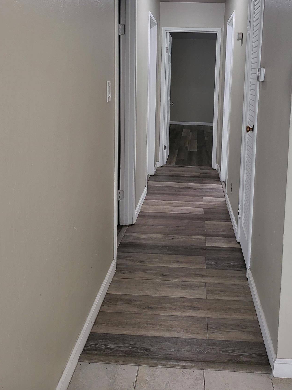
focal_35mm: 33
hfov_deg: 42.8
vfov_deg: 54.0
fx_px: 371
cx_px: 169
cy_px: 123
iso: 200
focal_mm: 5
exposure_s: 1/60
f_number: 1.8
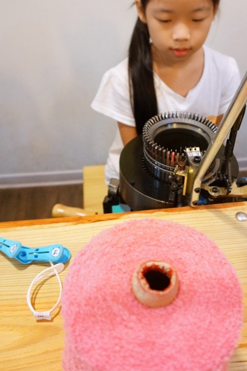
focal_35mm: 35
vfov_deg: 53.7
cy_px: 132
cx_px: 158
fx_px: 361
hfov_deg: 37.5
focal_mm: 16
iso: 2500
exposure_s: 1/60
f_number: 3.5
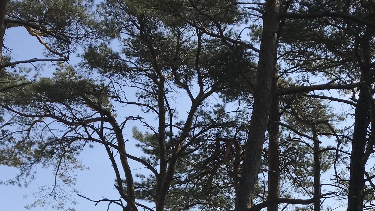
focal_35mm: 60
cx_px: 248
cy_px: 272
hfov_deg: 34.6
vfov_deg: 18.7
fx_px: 597
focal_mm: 3.99
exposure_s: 1/3300
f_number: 1.8
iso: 20
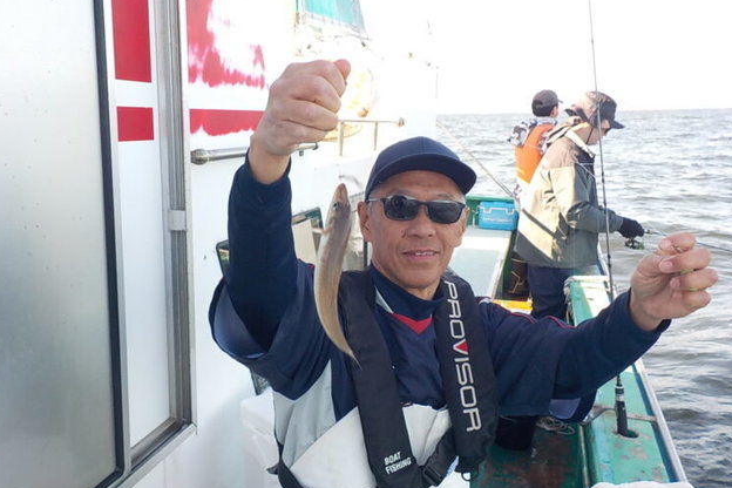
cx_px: 361
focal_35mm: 32
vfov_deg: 41.1
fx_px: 651
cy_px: 230
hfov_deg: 58.7
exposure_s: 1/200
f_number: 3.3
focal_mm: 4.1
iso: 125
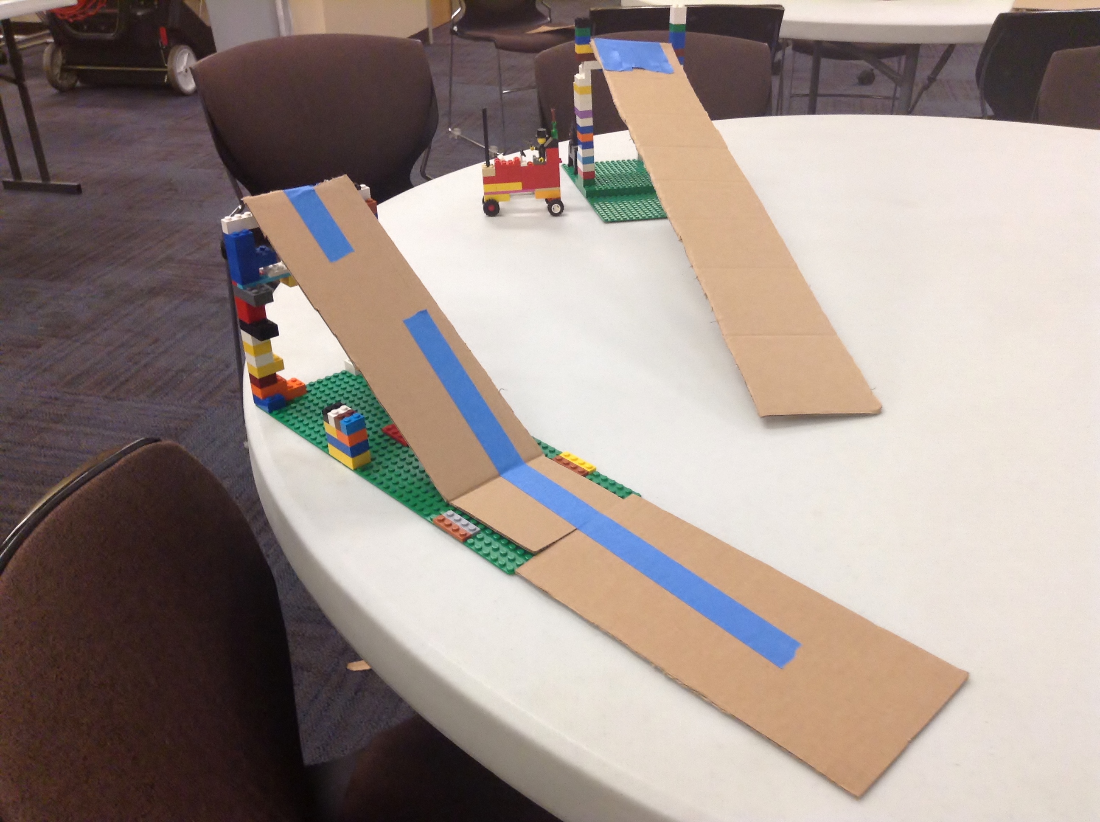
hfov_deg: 55.4
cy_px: 411
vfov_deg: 42.8
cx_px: 550
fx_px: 1047
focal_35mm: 33
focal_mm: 3.3
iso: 80
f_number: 2.4
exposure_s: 1/24
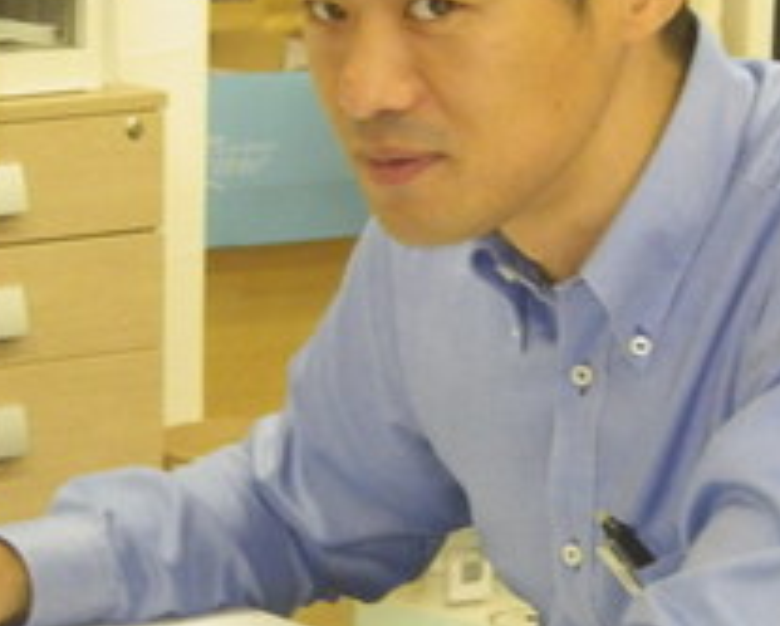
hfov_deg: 8.9
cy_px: 268
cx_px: 460
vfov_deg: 7.1
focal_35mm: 217
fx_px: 5014
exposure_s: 1/100
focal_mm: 20.6
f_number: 5.2
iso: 1600
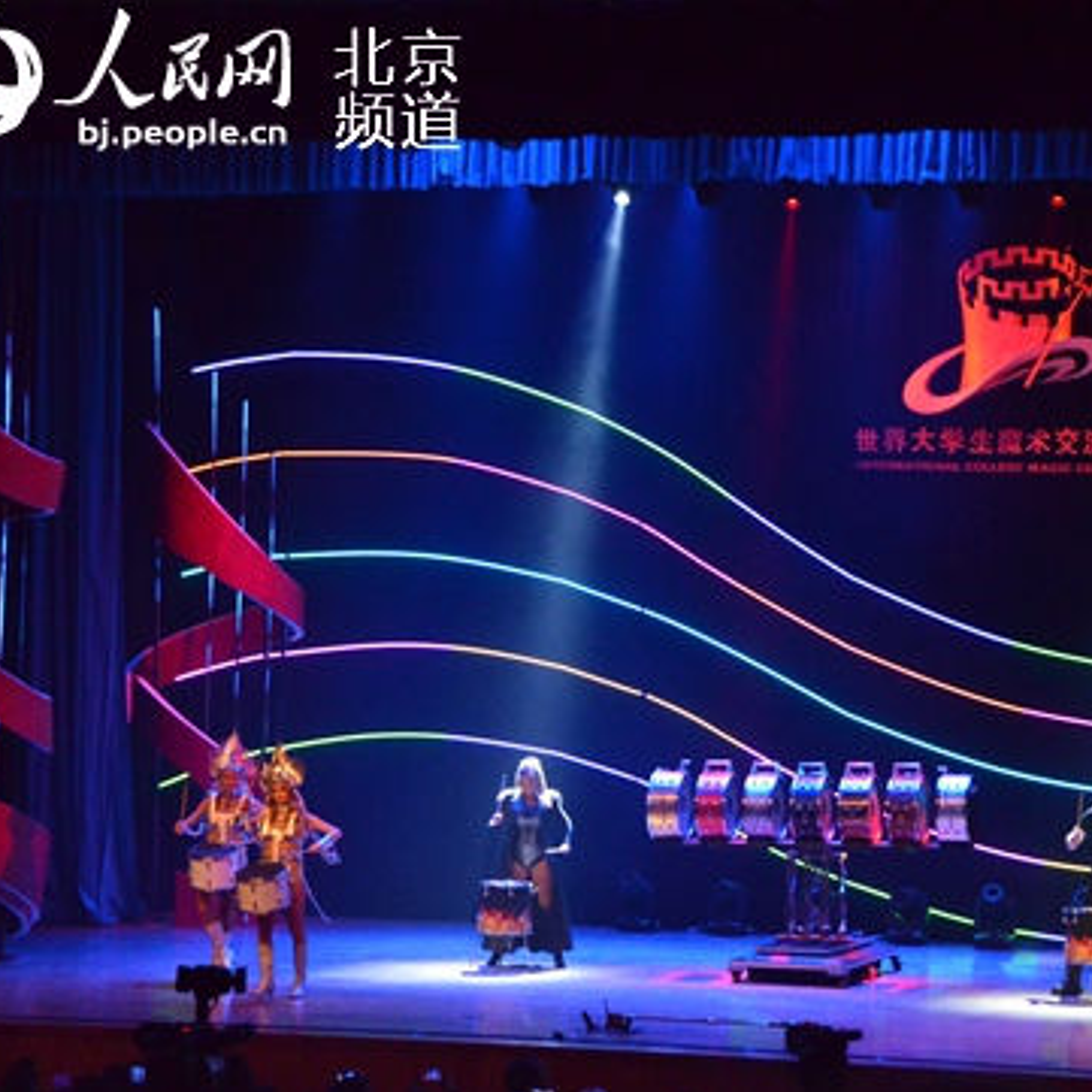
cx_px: 717
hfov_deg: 16.3
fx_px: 3806
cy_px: 548
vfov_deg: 16.3
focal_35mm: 107
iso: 6400
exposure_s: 1/160
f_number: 4.8
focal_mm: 55
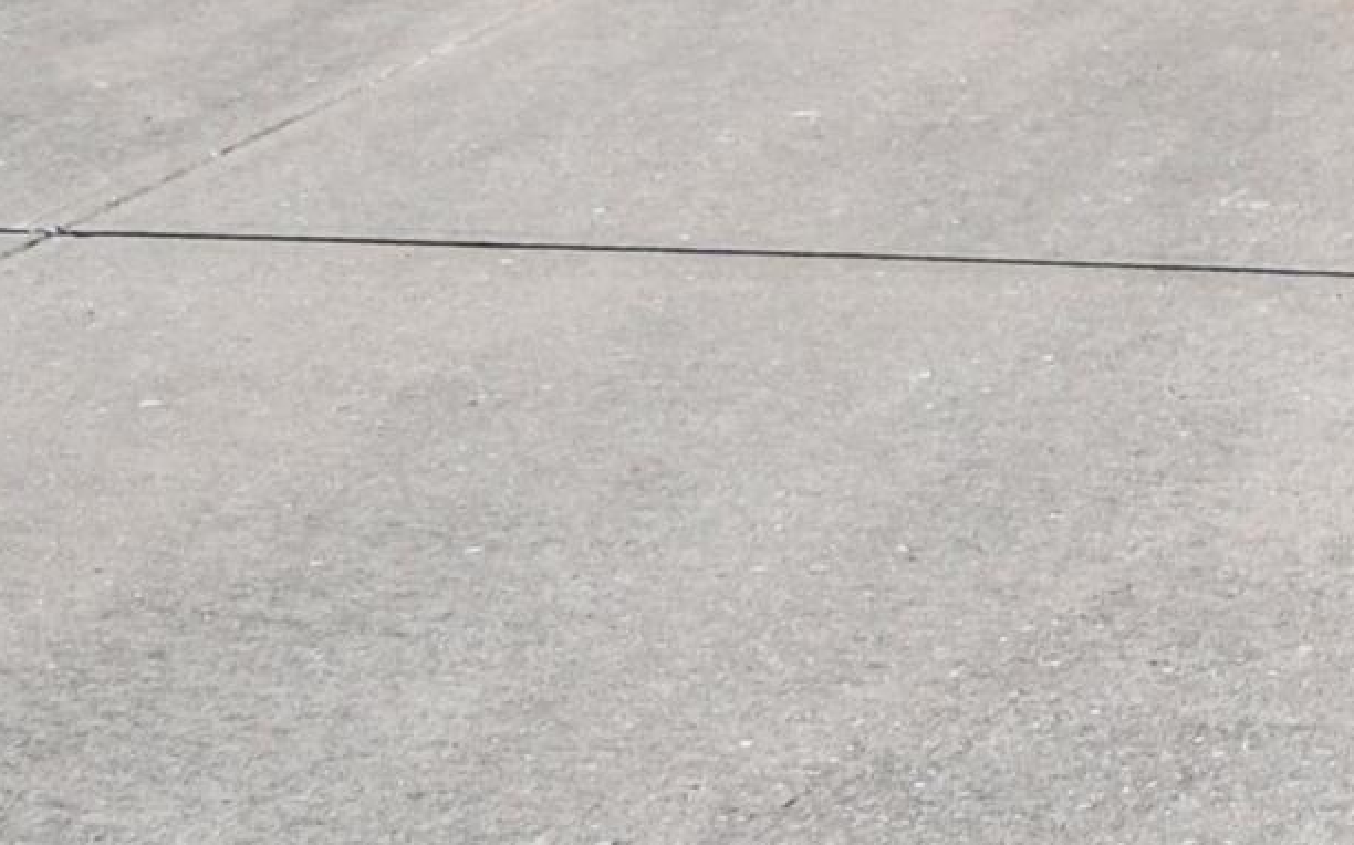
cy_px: -1281
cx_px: 3131
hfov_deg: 11.7
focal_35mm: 150
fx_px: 5533
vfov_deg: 8.0
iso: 160
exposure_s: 1/500
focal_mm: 20
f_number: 5.6
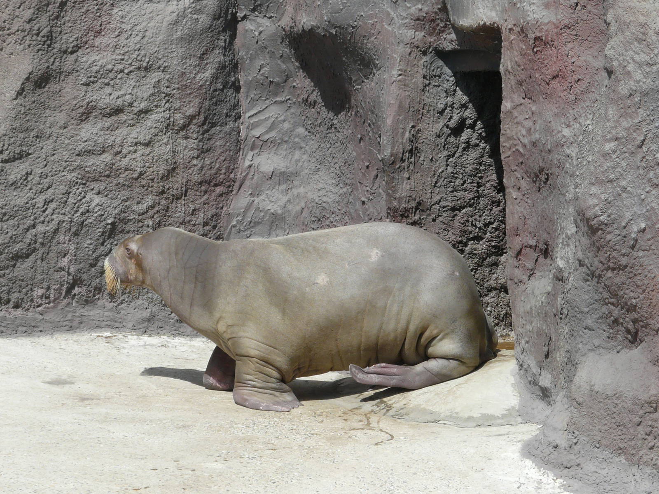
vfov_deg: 5.8
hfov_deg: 7.7
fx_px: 4893
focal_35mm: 257
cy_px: 247
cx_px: 330
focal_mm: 33.2
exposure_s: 1/500
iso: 100
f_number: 5.6
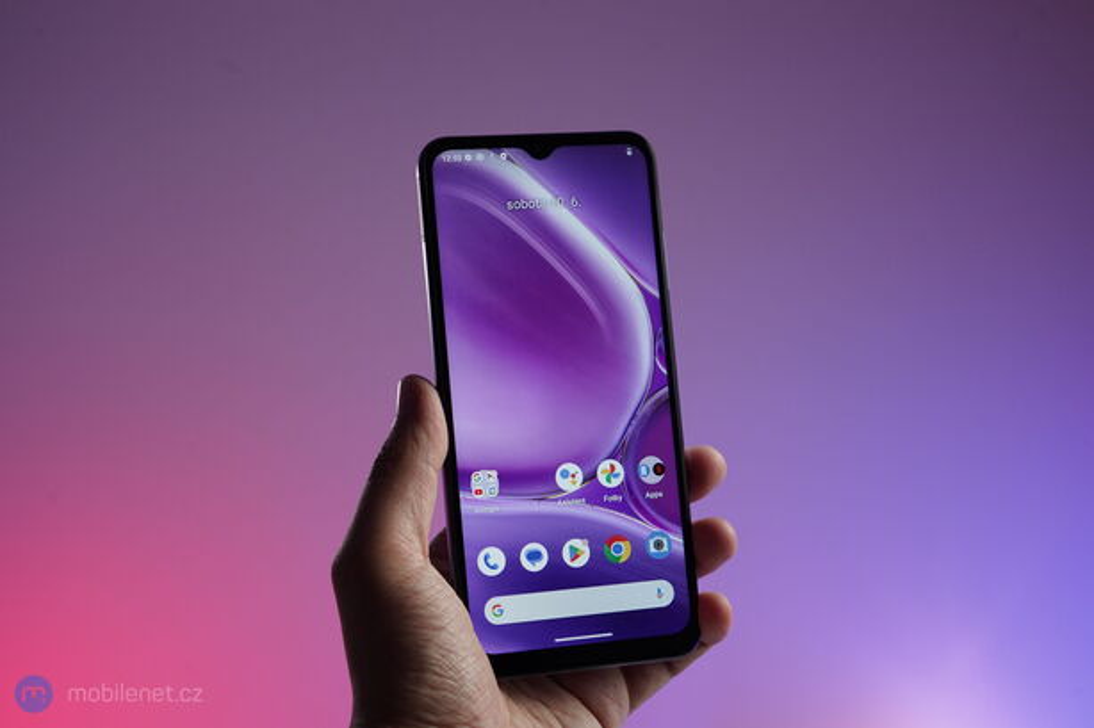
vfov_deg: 27.5
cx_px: 547
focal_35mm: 49
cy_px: 364
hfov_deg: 40.4
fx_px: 1489
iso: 1600
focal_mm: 49
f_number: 8
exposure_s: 1/160
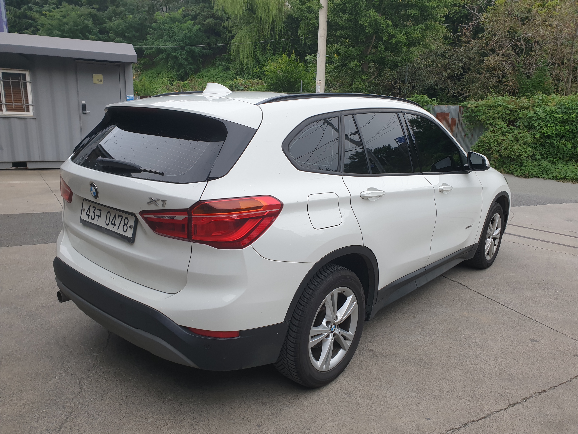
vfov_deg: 53.1
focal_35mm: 26
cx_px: 289
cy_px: 217
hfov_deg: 67.3
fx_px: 434
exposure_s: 1/50
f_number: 2.4
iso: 50
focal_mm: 4.3
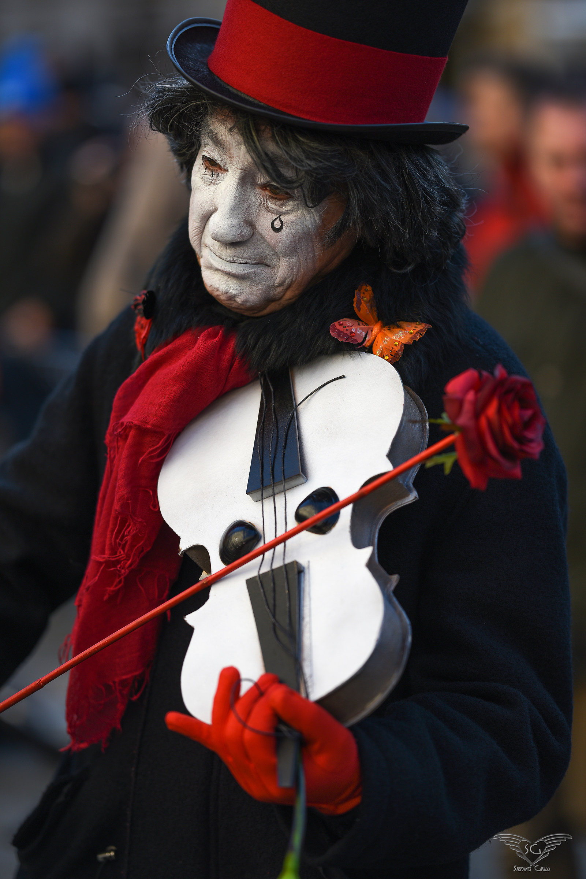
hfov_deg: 10.2
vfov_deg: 15.2
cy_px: 440
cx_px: 293
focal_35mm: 135
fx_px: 3295
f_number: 2
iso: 64
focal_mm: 135
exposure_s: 1/500
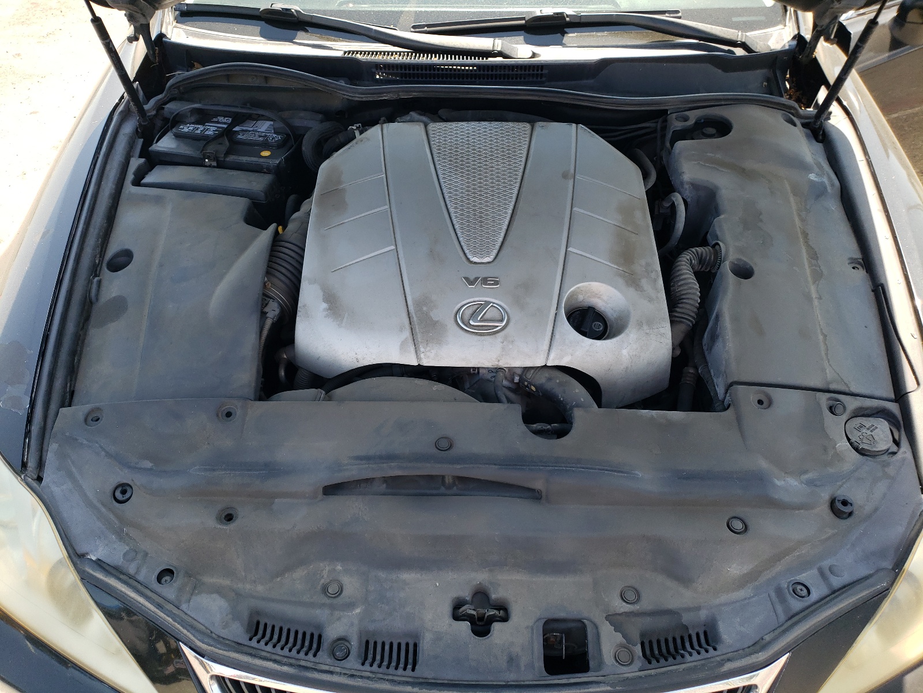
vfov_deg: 53.1
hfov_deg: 67.3
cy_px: 346
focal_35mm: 26
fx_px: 693
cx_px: 462
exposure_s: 1/476
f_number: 1.5
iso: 50
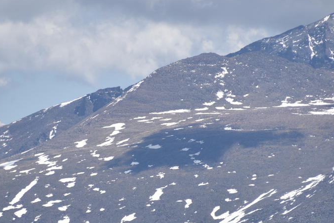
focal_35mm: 571
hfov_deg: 3.6
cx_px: 162
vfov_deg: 2.4
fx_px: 5298
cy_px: 167
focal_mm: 300
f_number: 7.1
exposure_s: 1/640
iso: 100
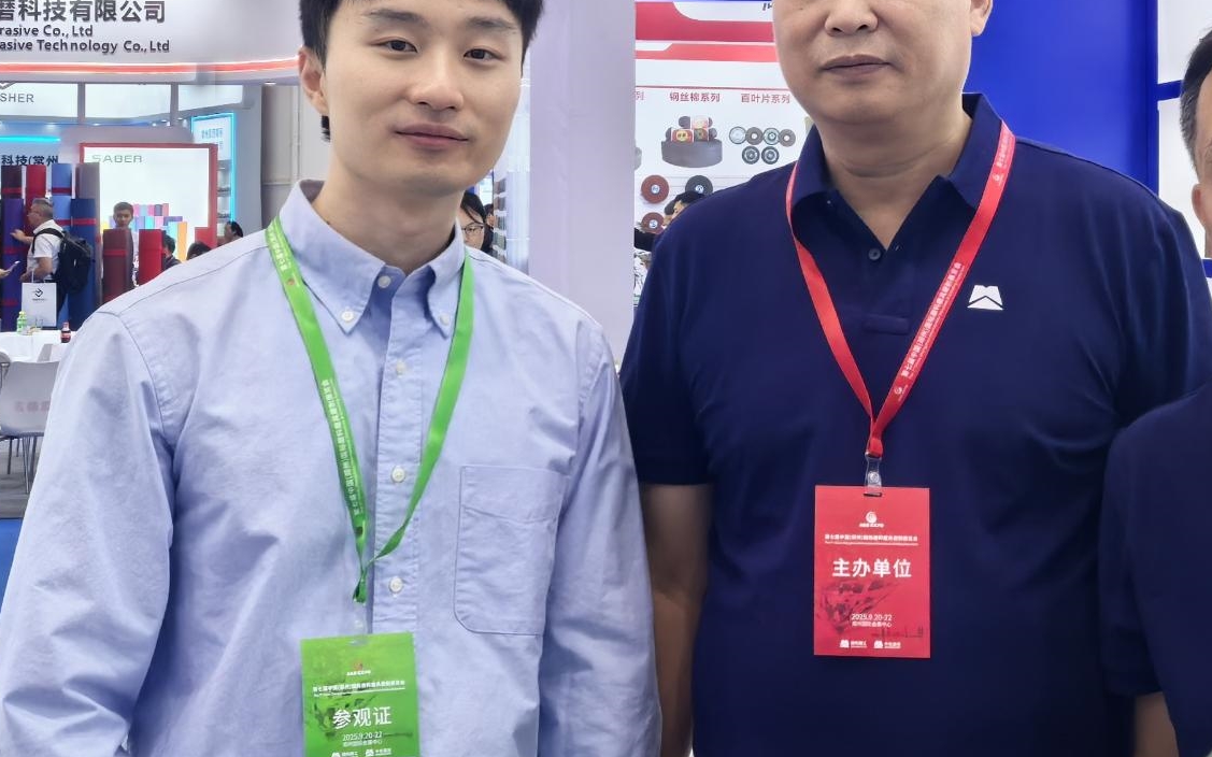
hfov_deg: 31.5
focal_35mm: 65
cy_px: 147
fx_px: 2147
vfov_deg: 19.8
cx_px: 707
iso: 125
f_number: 4
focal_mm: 5.75
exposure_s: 1/100
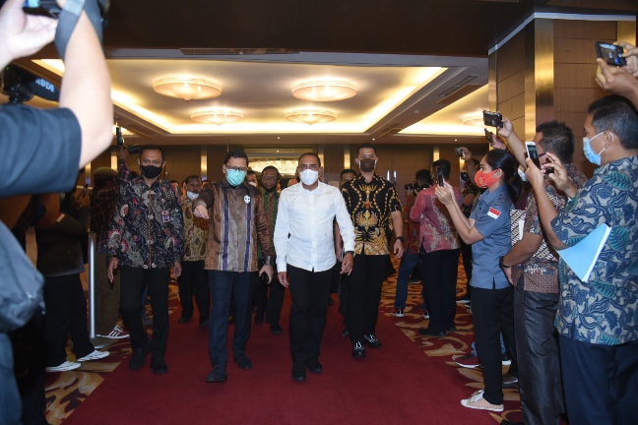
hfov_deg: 65.5
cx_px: 319
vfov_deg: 46.4
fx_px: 496
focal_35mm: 28
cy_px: 212
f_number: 4
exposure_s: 1/80
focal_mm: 28
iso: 1600
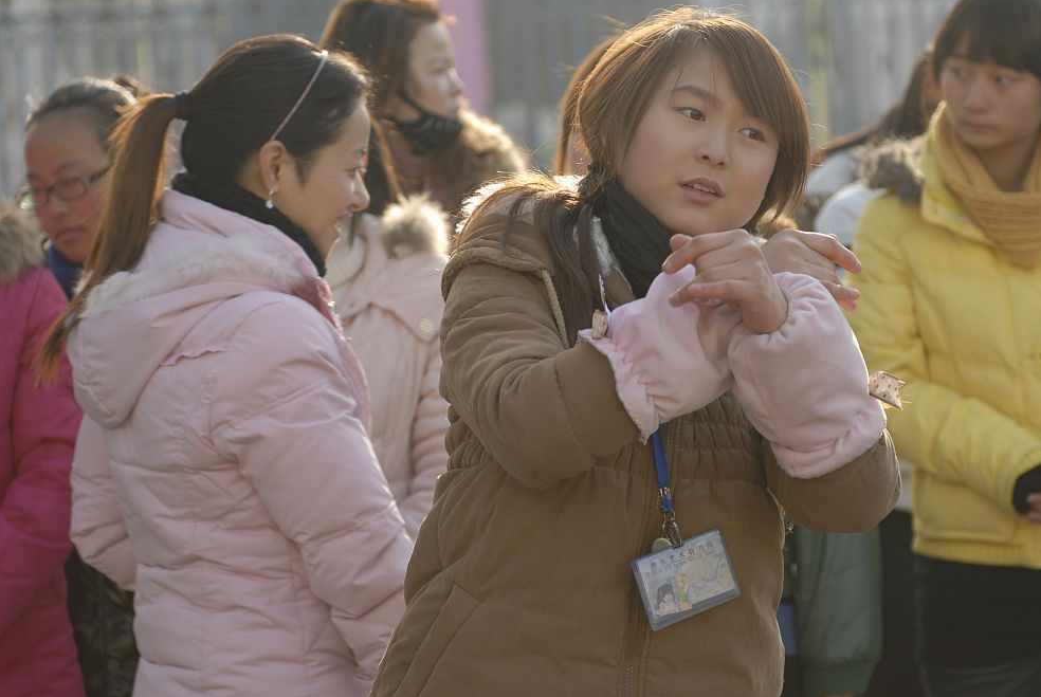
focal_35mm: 128
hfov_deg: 16.0
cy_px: 337
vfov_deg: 10.7
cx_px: 582
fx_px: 3706
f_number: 3.2
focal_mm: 70
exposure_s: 1/500
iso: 100
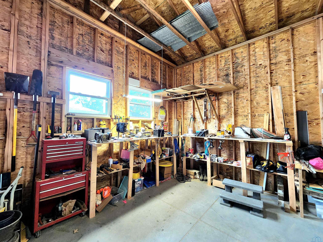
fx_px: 121
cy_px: 121
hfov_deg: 106.2
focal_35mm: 13
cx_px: 162
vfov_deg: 89.9
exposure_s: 1/60.2
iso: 320
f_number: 2.2
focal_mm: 2.2
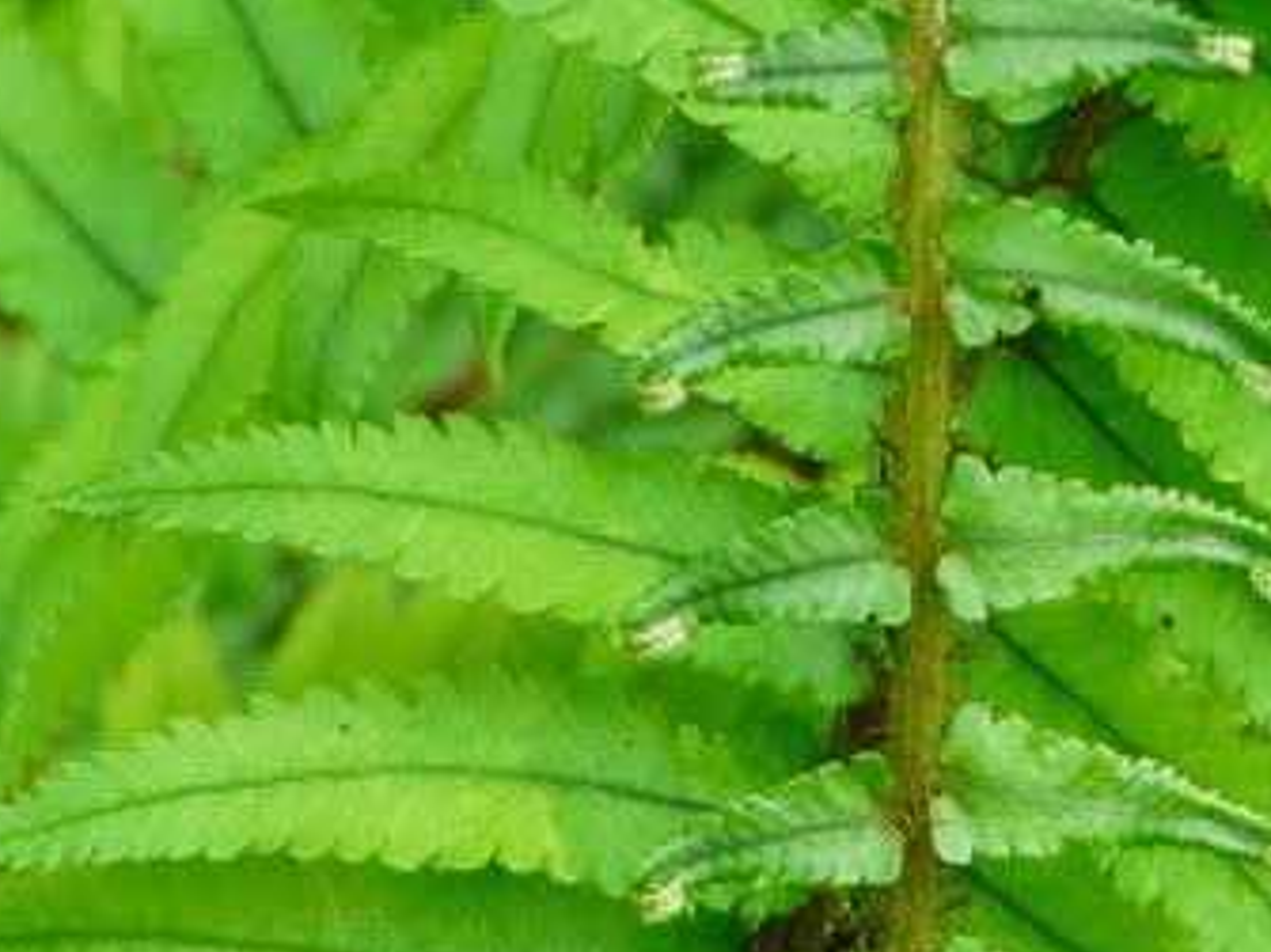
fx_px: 17728
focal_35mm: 483
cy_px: 307
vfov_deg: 3.1
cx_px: 698
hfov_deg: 4.1
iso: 200
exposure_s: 1/60
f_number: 3.6
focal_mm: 32.5
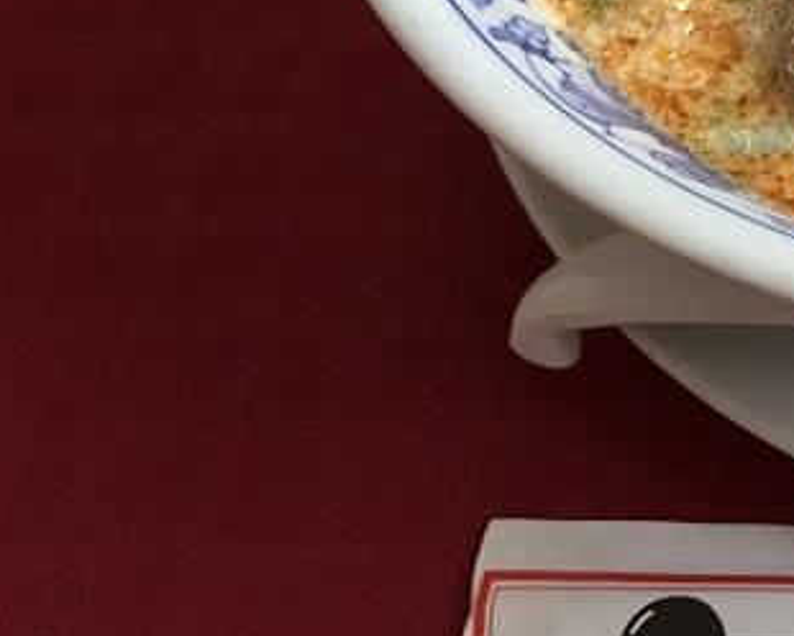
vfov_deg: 16.8
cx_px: 1222
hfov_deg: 18.7
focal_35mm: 89
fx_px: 2091
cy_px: -46
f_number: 1.8
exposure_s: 1/100
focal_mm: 3.99
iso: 40
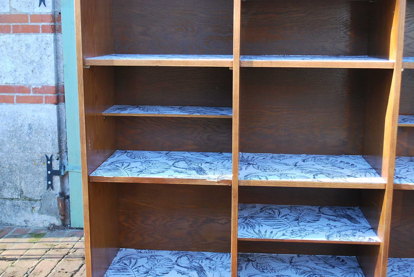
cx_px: 207
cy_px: 138
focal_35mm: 45
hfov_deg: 43.6
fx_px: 518
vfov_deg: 29.9
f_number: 4.8
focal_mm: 30
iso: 200
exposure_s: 1/50
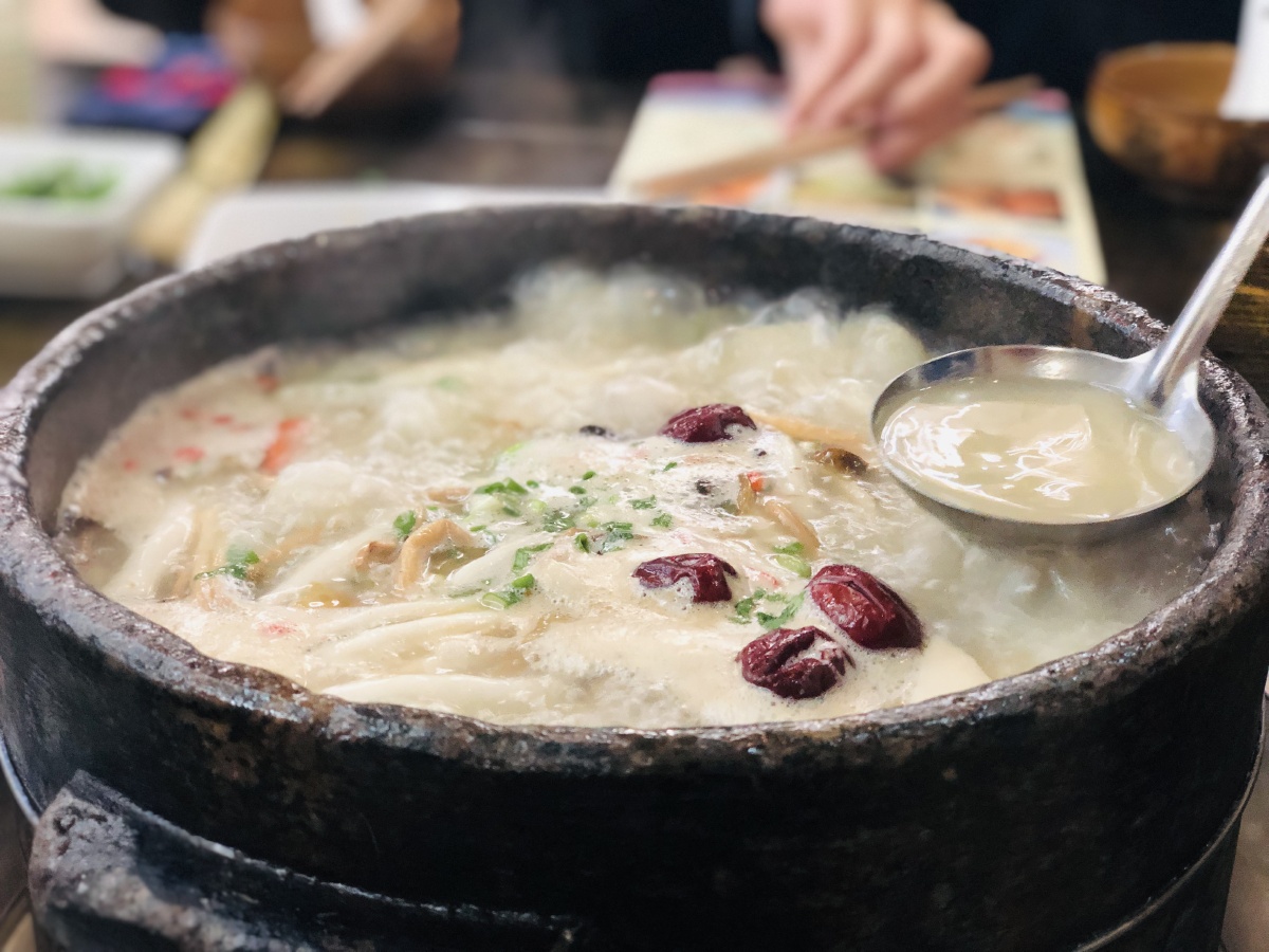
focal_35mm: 52
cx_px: 634
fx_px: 1906
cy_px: 476
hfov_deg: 36.8
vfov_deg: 28.0
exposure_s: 1/20
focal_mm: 6
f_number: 2.4
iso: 160
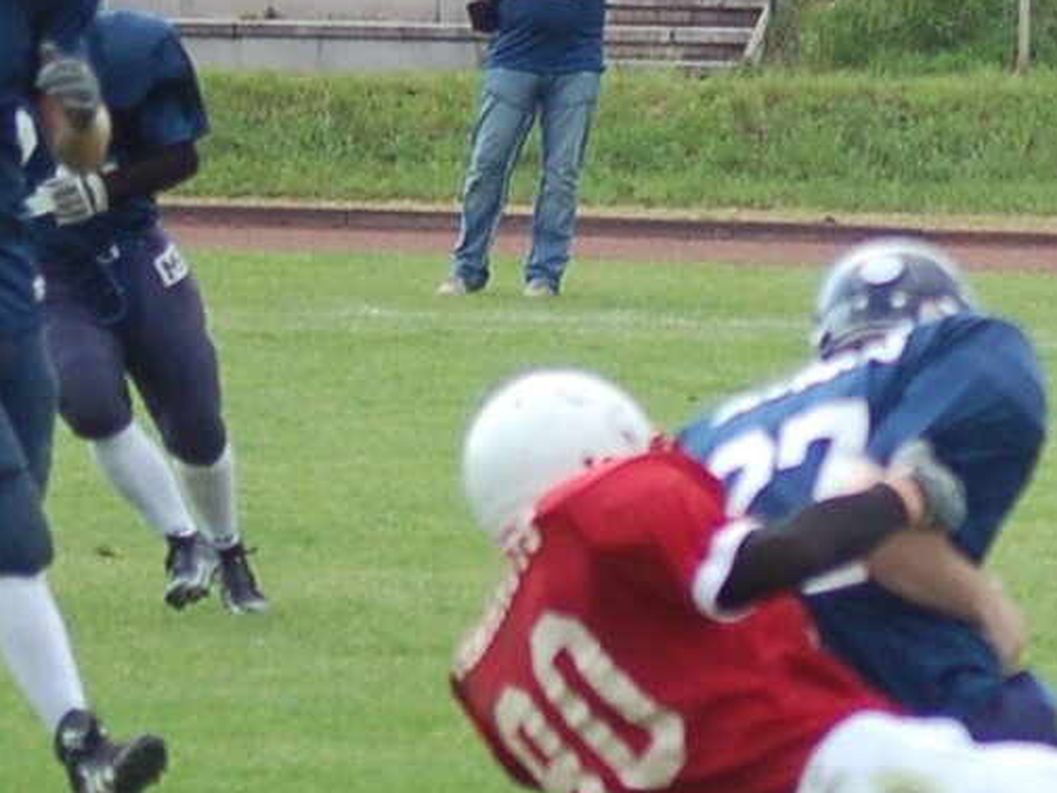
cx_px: 1732
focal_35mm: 440
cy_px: 499
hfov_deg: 4.5
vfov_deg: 3.4
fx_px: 13435
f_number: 4
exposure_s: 1/1000
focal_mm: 70
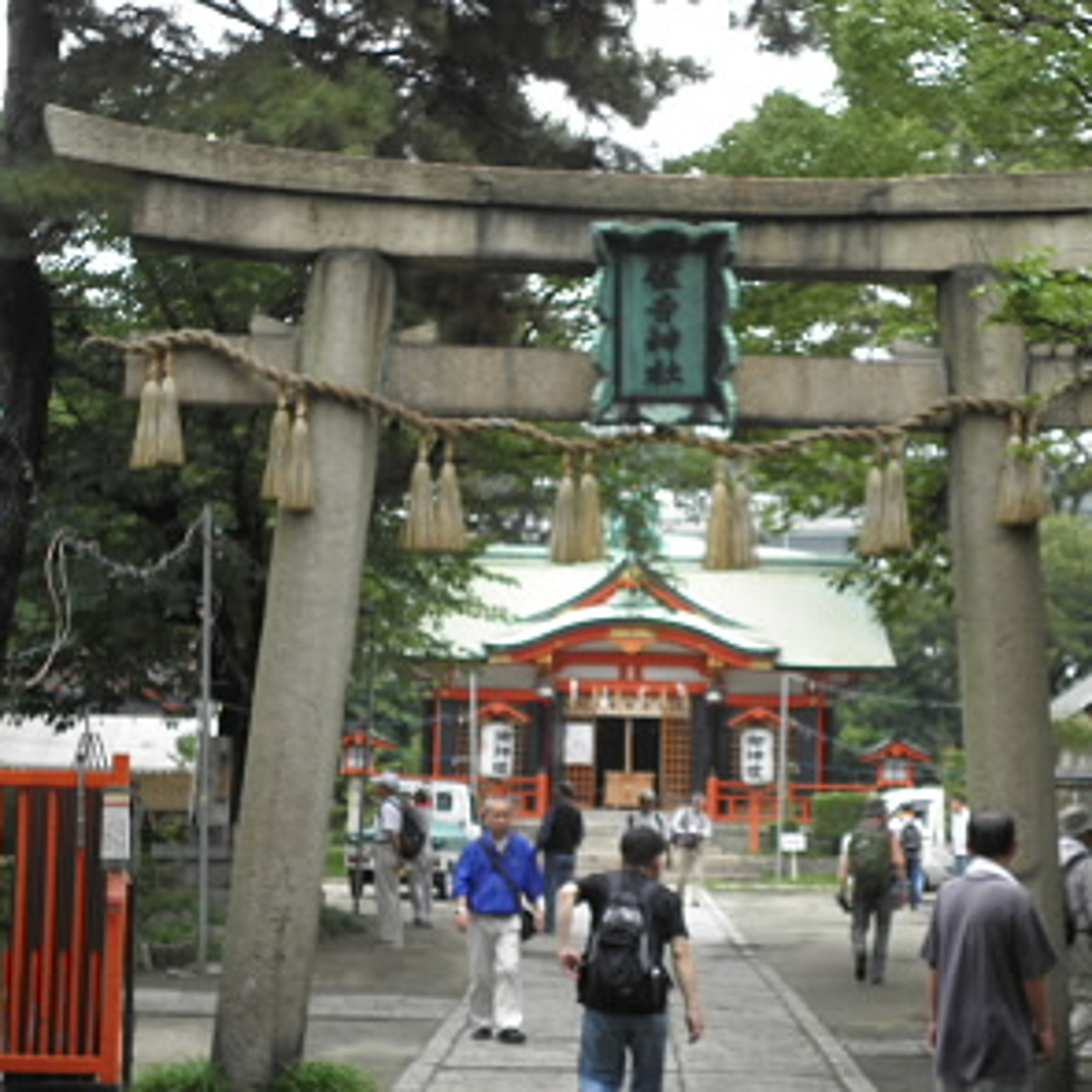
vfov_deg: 22.2
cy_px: 552
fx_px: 2784
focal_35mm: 78
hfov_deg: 22.1
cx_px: 700
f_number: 5.3
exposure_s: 1/80
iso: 64
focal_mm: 11.7
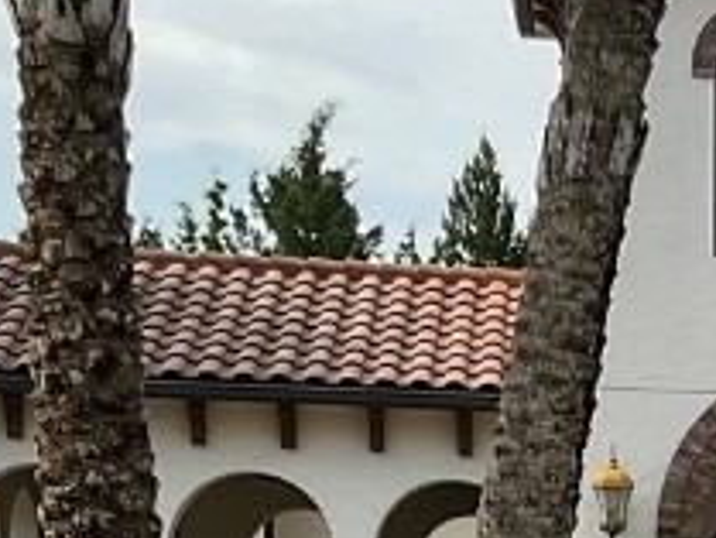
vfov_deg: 10.0
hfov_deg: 13.1
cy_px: 888
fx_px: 2939
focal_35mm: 142
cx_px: 1103
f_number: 1.8
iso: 16
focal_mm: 3
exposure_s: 1/1577
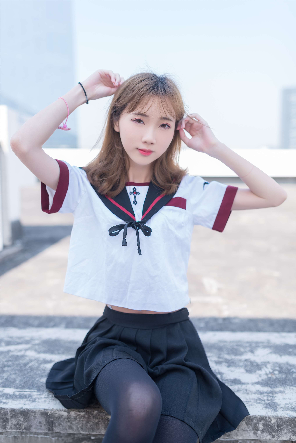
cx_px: 148
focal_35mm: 35
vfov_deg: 54.4
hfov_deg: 37.9
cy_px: 222
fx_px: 431
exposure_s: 1/800
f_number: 2
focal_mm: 35
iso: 100
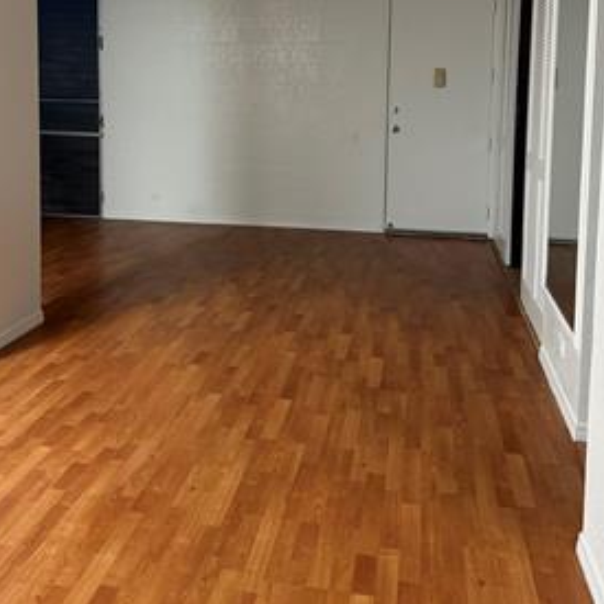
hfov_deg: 44.8
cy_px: 138
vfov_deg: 43.2
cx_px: 266
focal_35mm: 37
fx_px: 730
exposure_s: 1/60
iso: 500
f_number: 1.78
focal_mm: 6.76
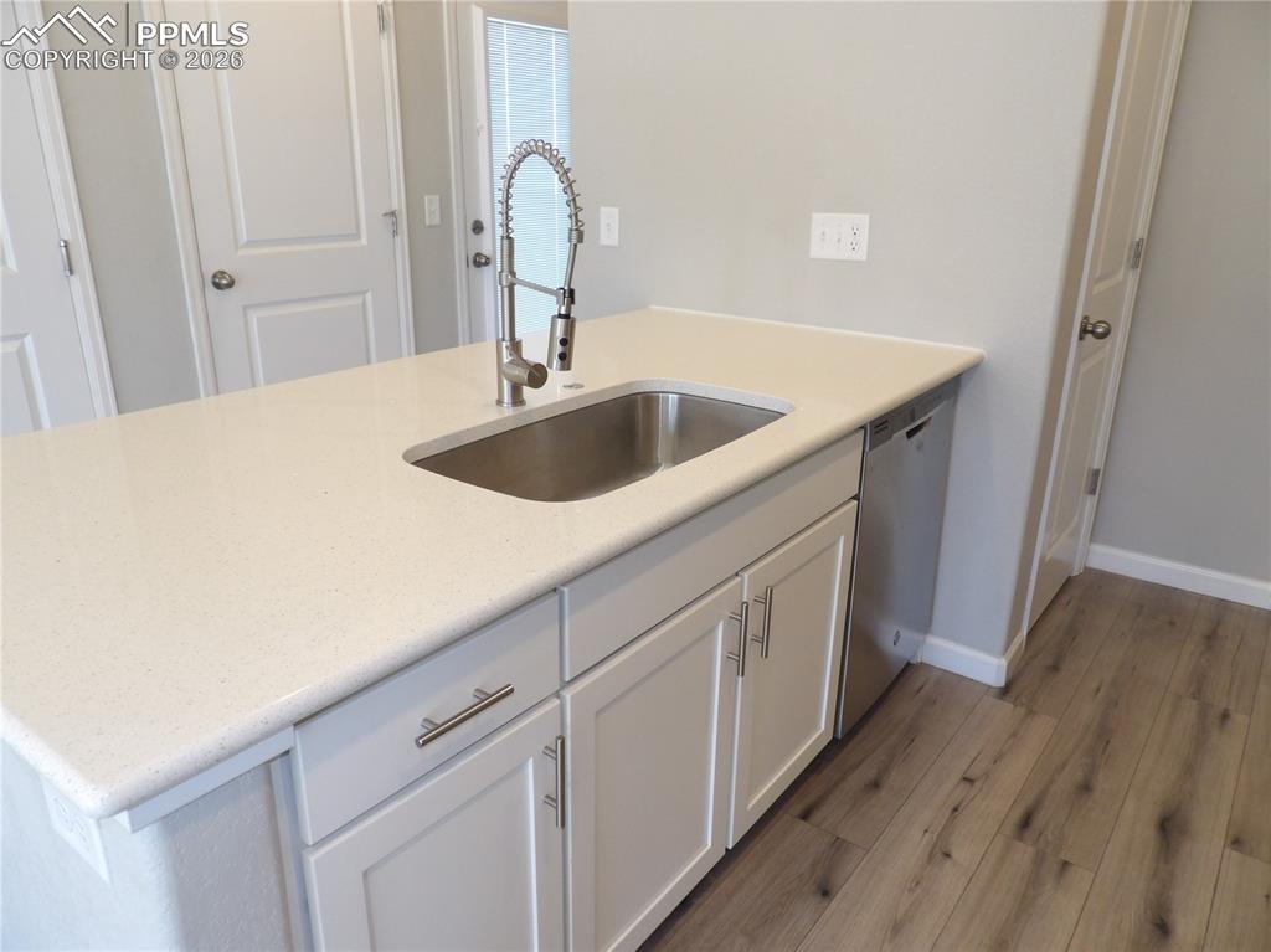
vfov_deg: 56.8
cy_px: 476
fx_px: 881
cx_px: 636
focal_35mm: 24
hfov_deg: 71.6
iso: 200
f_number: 2.8
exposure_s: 1/33
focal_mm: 4.3
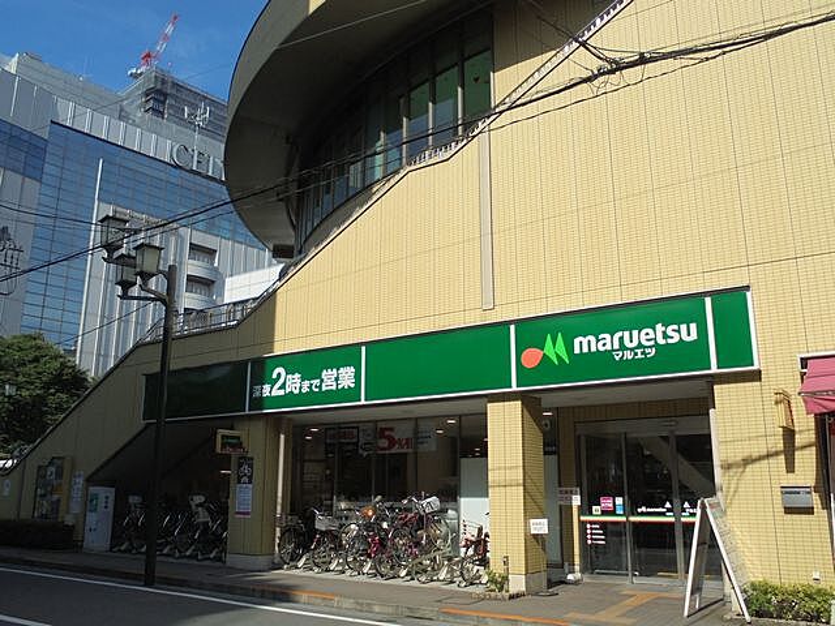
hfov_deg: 61.7
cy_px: 313
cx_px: 418
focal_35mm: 29
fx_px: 700
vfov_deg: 48.2
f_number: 11.8
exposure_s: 1/100
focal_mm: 5.3
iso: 100
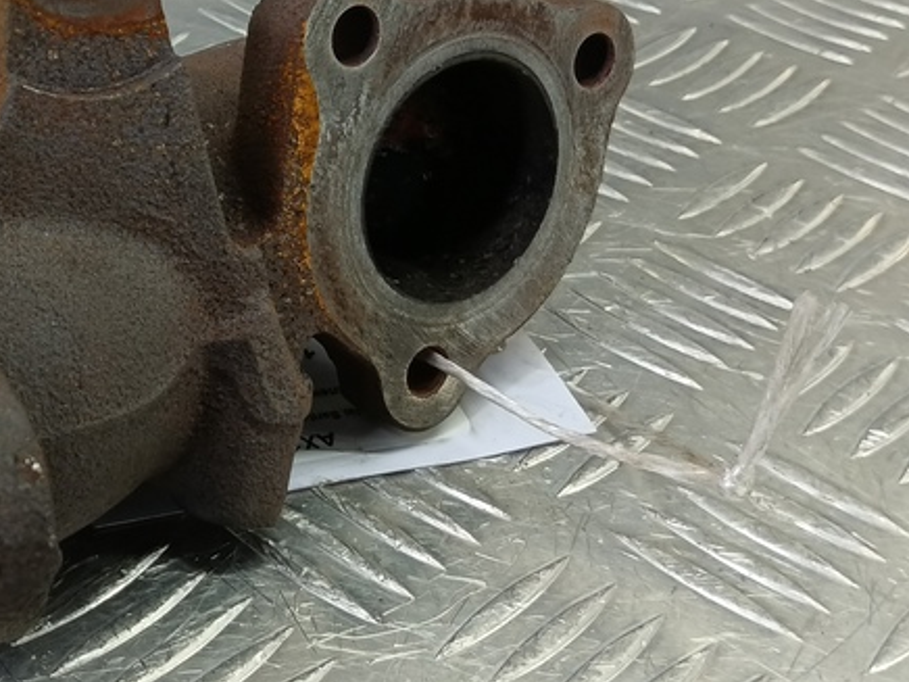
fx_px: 1418
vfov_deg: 26.9
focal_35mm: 54
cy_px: 254
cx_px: 77
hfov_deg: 33.5
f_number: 1.6
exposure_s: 1/50
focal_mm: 4.11
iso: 160
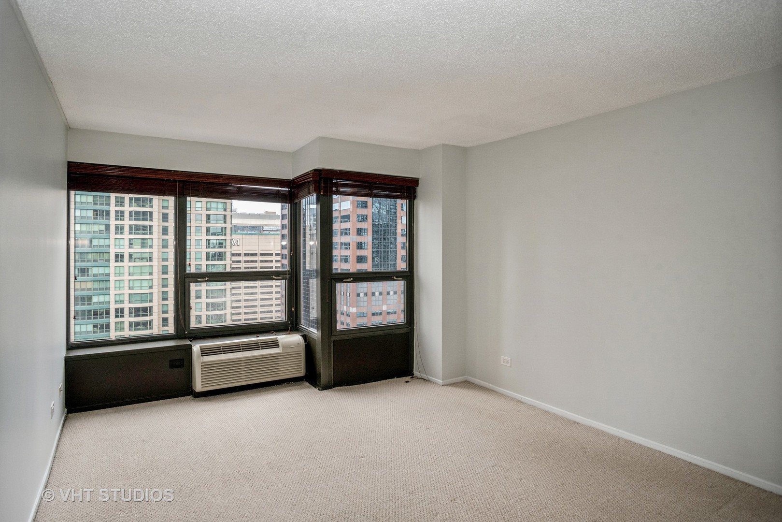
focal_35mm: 20
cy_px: 261
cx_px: 391
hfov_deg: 84.0
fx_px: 434
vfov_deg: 62.0
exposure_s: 1/50
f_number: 8
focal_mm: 20
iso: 500
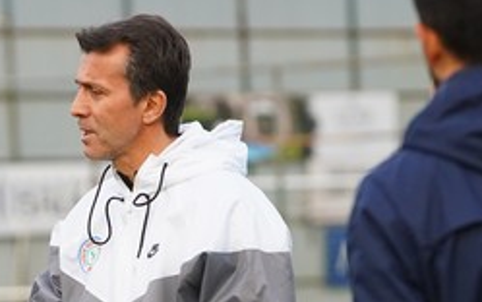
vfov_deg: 2.4
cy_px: 363
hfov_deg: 3.8
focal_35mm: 548
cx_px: 91
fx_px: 7203
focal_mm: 200
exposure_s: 1/1000
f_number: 5.6
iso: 2000
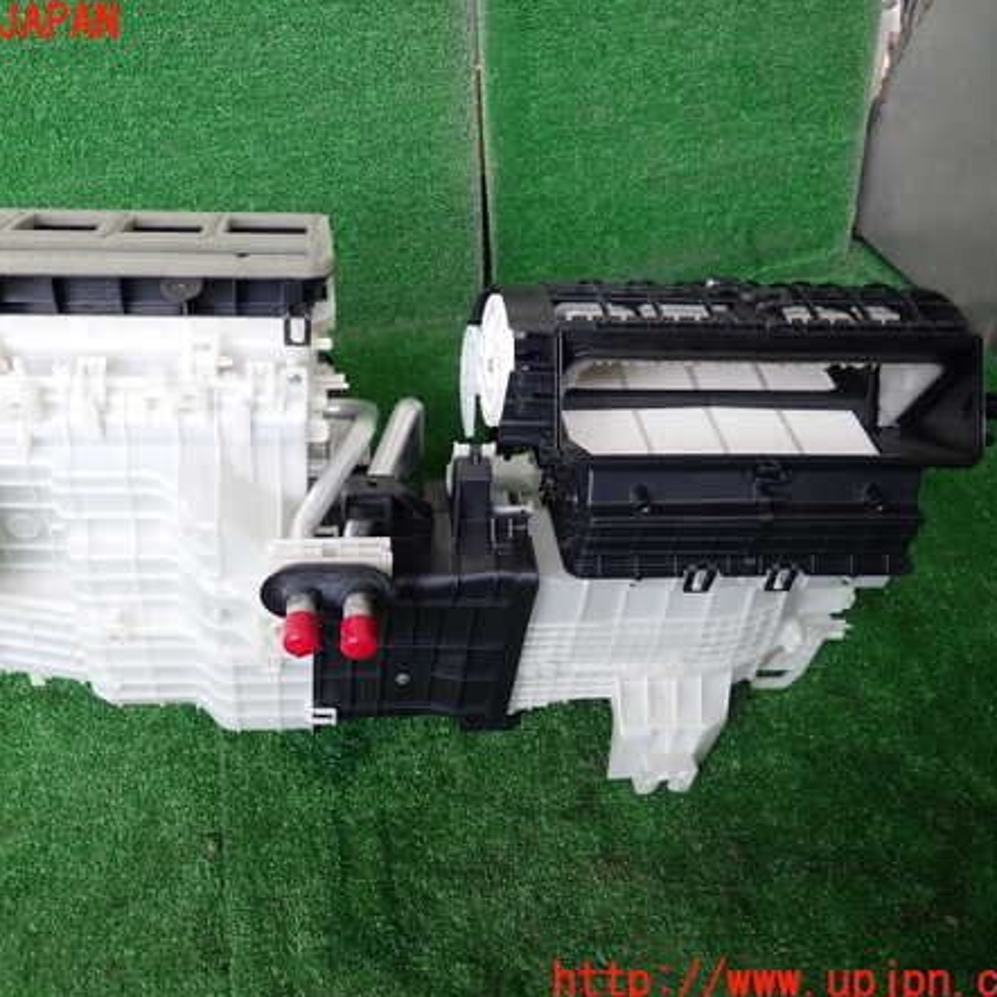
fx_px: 978
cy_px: 503
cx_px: 386
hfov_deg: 53.6
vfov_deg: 54.0
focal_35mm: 30
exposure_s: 1/125
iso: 200
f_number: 2
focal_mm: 4.5
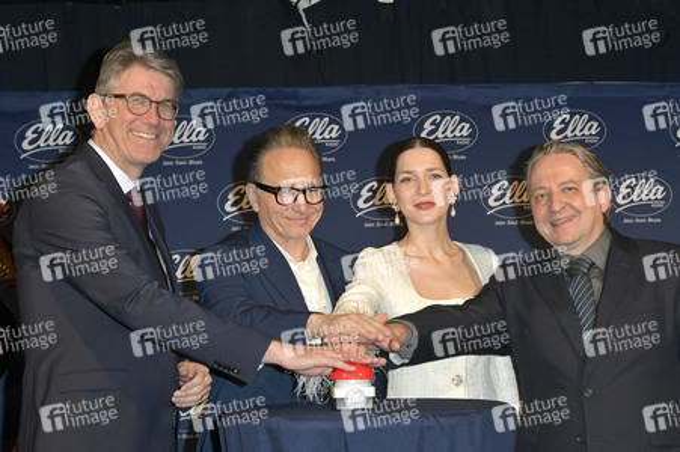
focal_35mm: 70
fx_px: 1321
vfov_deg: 19.4
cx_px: 340
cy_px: 226
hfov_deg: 28.9
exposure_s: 1/250
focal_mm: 70
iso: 2000
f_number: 6.3
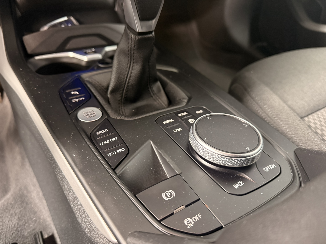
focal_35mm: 24
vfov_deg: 56.8
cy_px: 122
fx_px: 226
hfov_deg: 71.6
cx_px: 163
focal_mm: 6.76
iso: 800
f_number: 1.78
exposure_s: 1/40
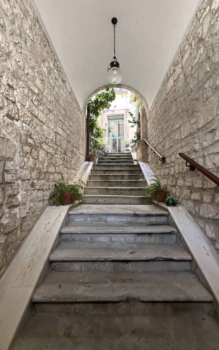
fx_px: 143
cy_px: 175
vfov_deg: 101.5
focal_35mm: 15
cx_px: 119
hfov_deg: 74.6
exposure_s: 1/69
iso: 320
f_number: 2.2
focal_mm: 2.22
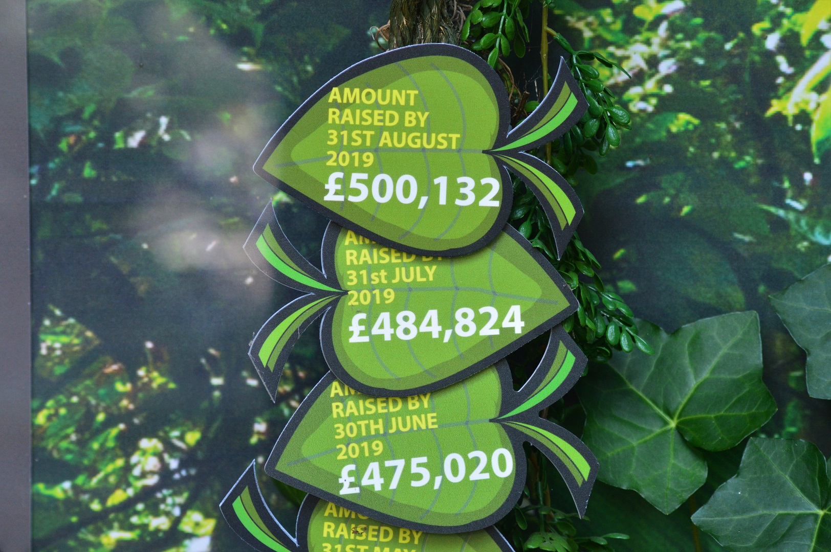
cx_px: 416
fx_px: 4221
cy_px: 276
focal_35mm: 183
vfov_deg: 7.5
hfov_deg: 11.2
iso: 800
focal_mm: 122
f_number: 5.6
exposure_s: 1/125
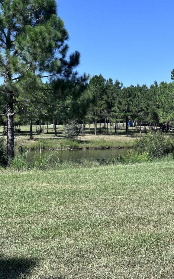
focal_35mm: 53
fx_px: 402
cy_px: 141
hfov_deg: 24.4
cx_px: 89
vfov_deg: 38.2
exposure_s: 1/2959
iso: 64
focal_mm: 6.76
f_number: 1.78
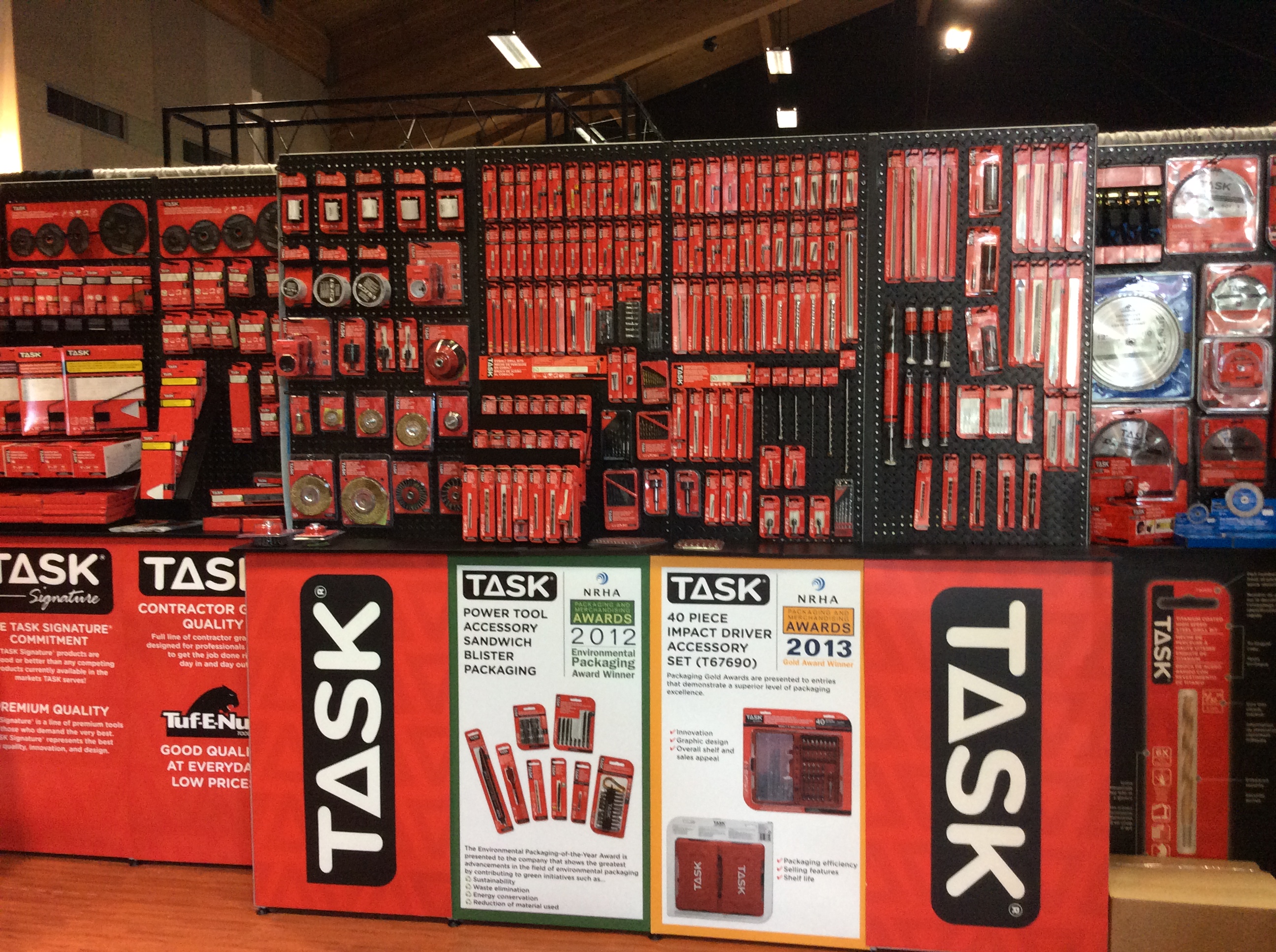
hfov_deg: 55.4
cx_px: 638
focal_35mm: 33
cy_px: 476
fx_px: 1215
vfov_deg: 42.8
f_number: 2.4
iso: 125
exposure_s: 1/24
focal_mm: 3.3
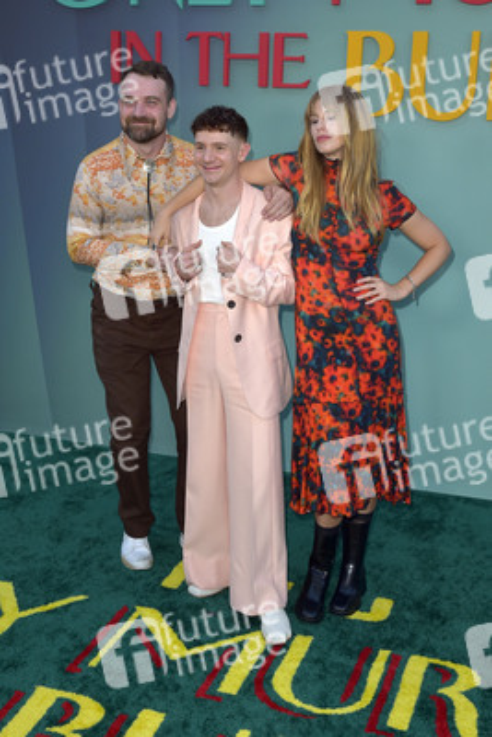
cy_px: 368
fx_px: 778
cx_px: 246
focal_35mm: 38
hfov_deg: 35.1
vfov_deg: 50.7
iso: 400
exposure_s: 1/250
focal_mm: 38
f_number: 6.3
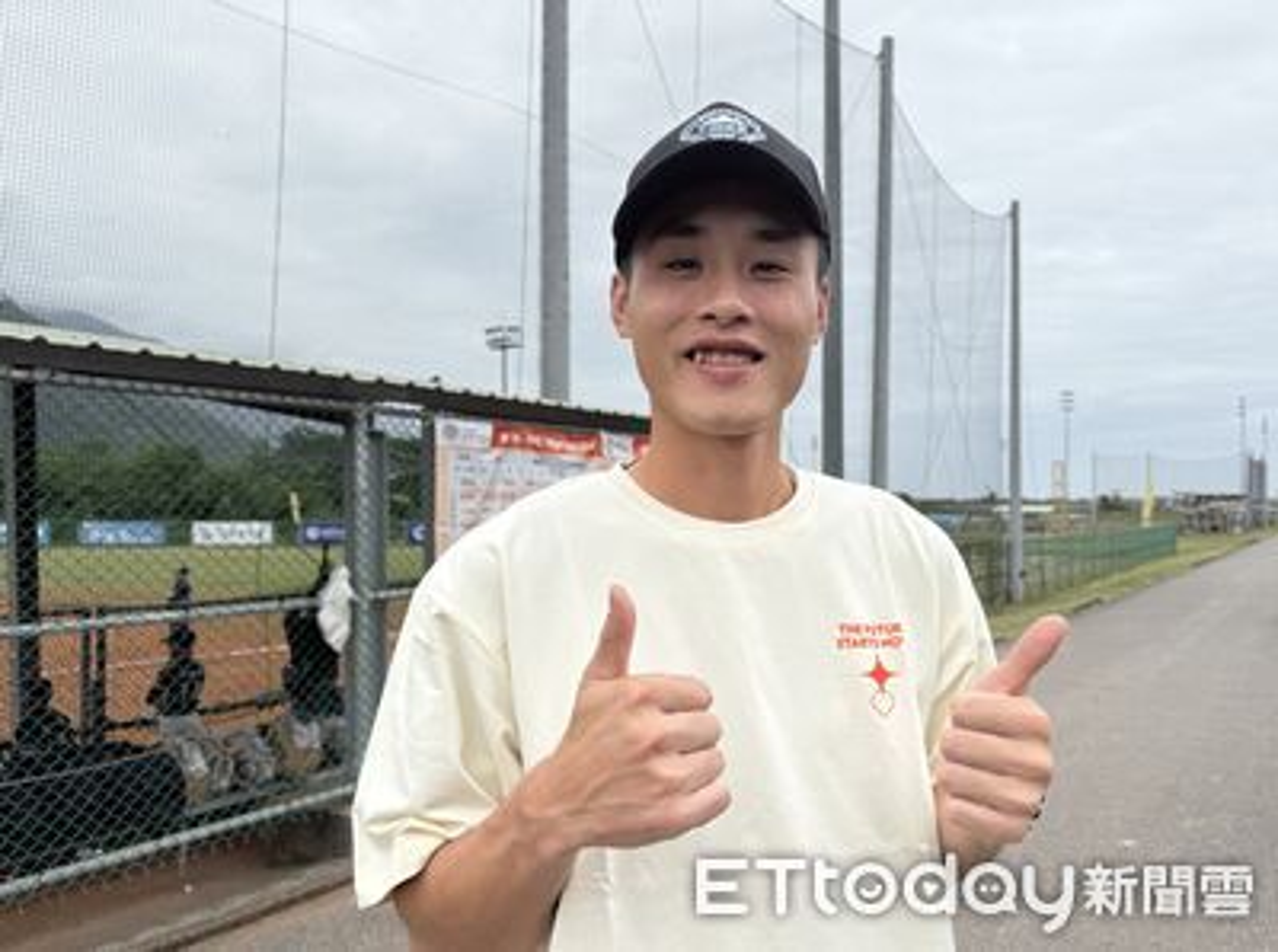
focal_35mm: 24
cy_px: 476
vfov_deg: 56.6
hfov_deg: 71.7
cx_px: 639
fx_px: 884
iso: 80
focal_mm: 6.76
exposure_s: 1/4405
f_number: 1.78
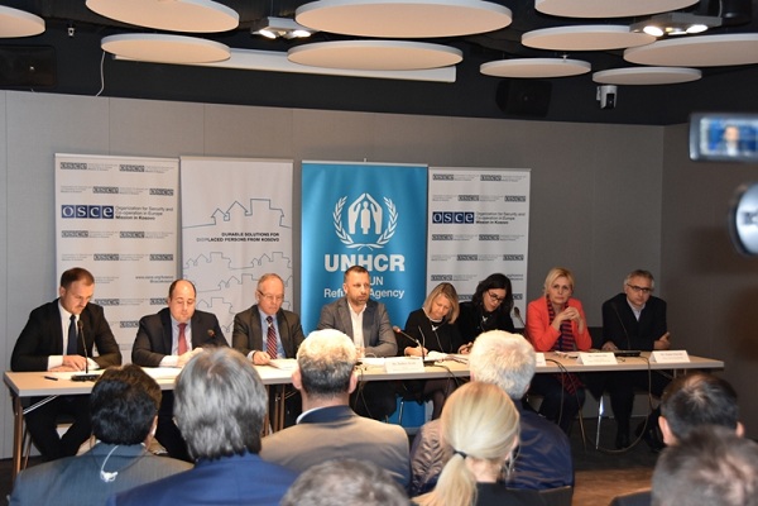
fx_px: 1137
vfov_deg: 25.1
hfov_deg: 36.9
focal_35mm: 54
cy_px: 253
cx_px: 379
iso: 900
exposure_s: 1/60
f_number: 4.2
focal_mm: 36
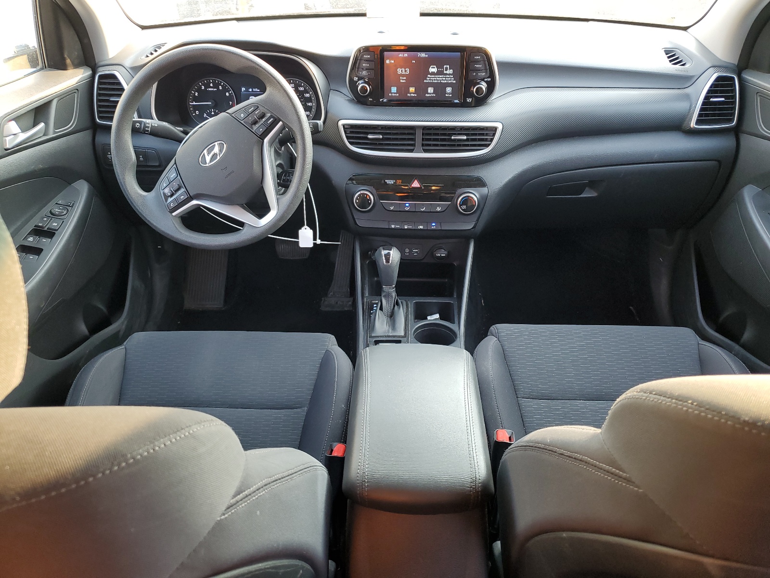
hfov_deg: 67.3
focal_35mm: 26
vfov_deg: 53.1
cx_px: 385
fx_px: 578
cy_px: 289
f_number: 1.5
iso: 62
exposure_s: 1/60.2
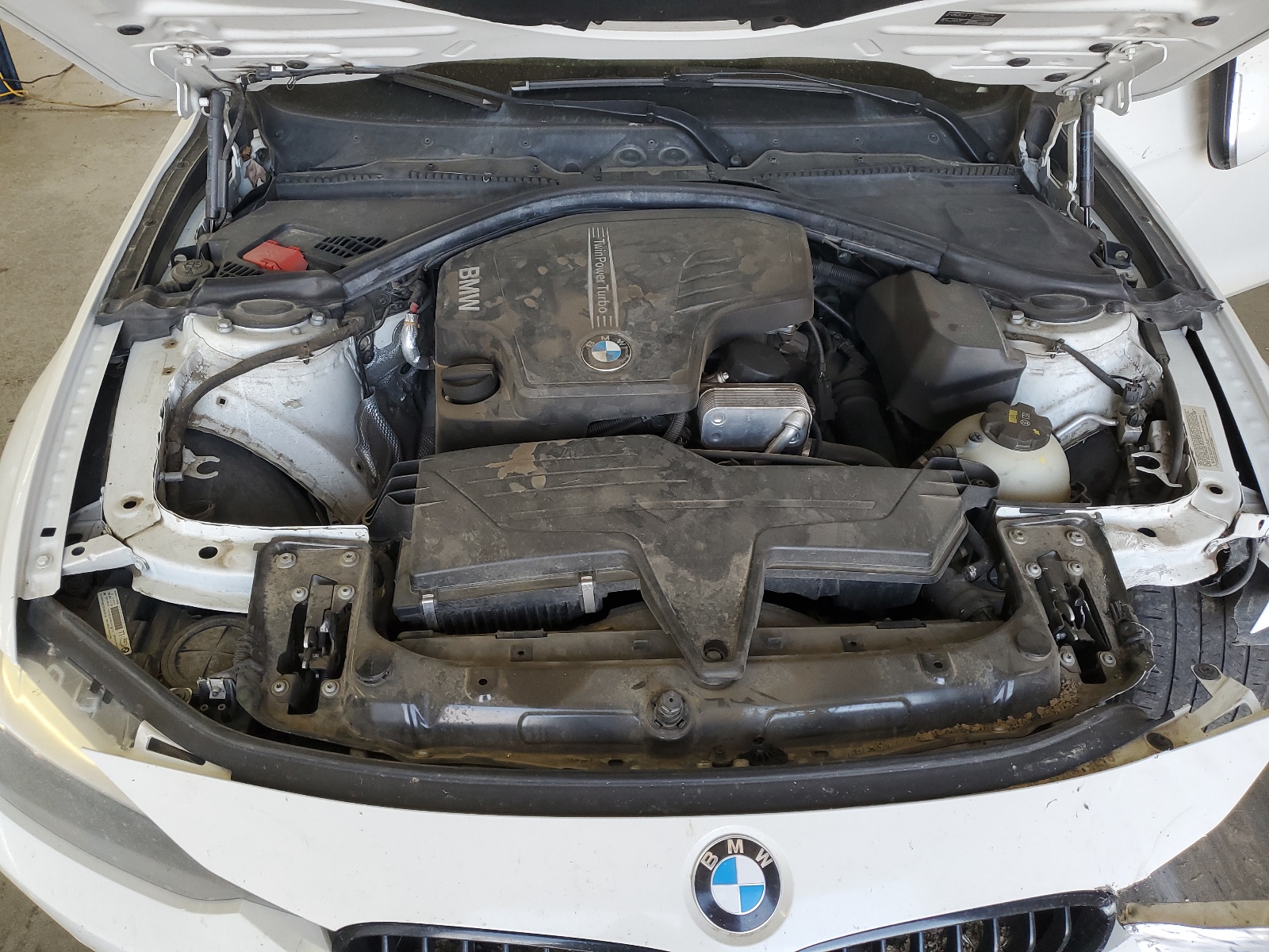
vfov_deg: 53.1
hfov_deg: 67.3
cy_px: 476
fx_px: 953
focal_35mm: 26
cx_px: 634
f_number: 1.5
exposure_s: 1/120
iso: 76
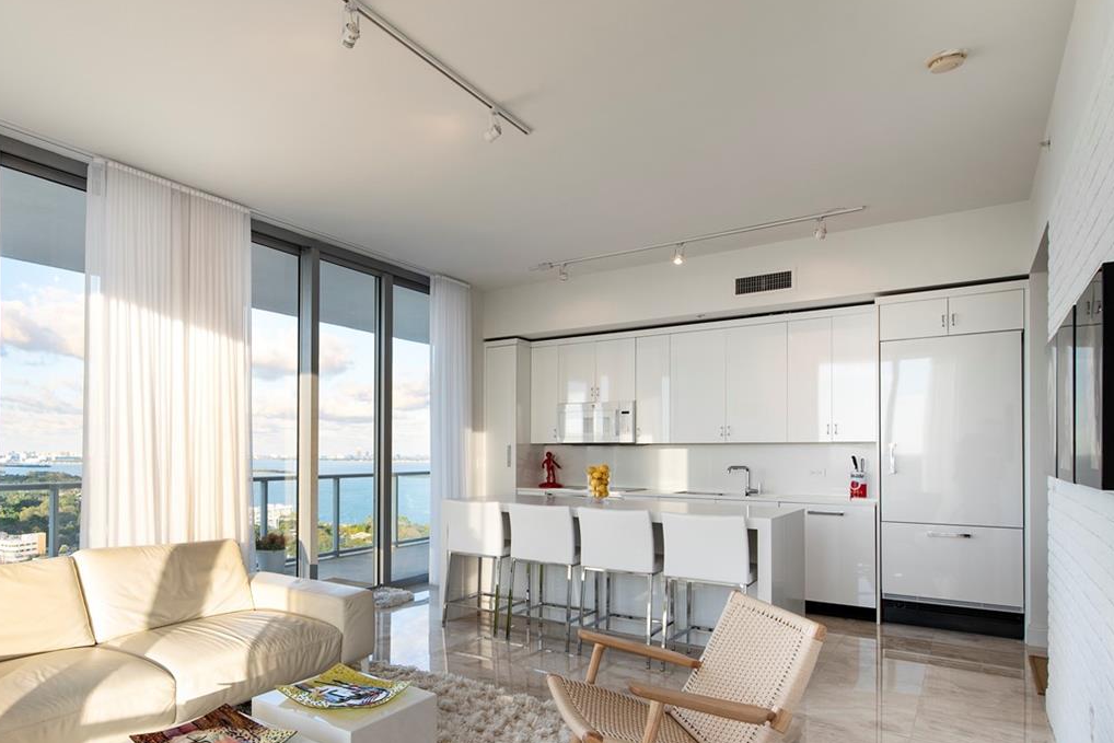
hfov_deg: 76.1
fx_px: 681
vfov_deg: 56.5
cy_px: 466
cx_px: 372
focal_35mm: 22
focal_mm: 14
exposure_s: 1/40
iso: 100
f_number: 11
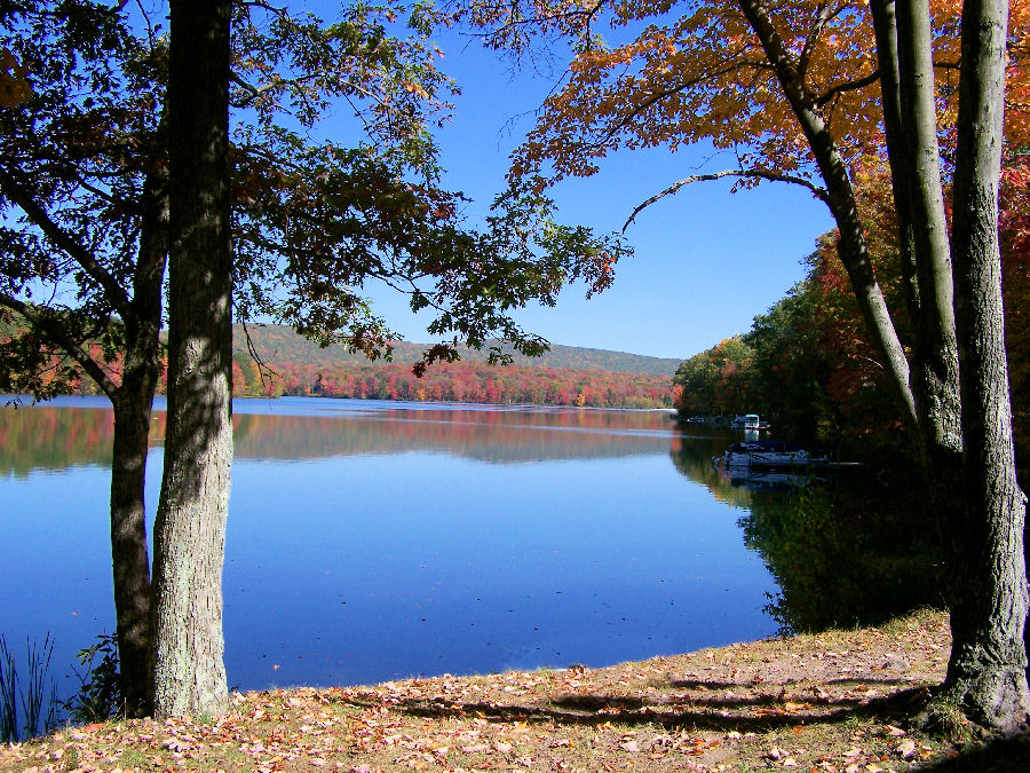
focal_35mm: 38
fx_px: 1131
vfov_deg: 37.7
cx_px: 515
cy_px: 386
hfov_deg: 49.0
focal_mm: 6.3
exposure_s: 1/500
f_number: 4
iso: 64
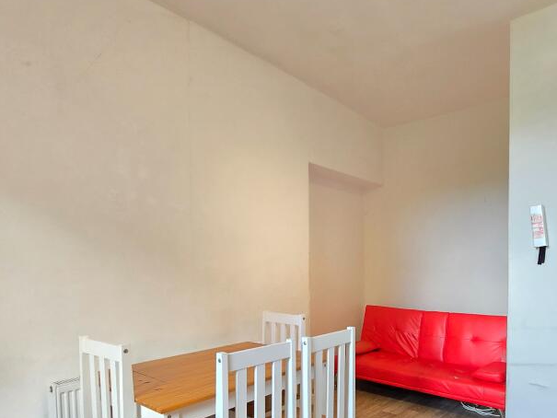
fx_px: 354
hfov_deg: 74.9
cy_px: 282
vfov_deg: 59.6
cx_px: 352
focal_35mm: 22
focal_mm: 2.2
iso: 250
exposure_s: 1/50
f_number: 2.2
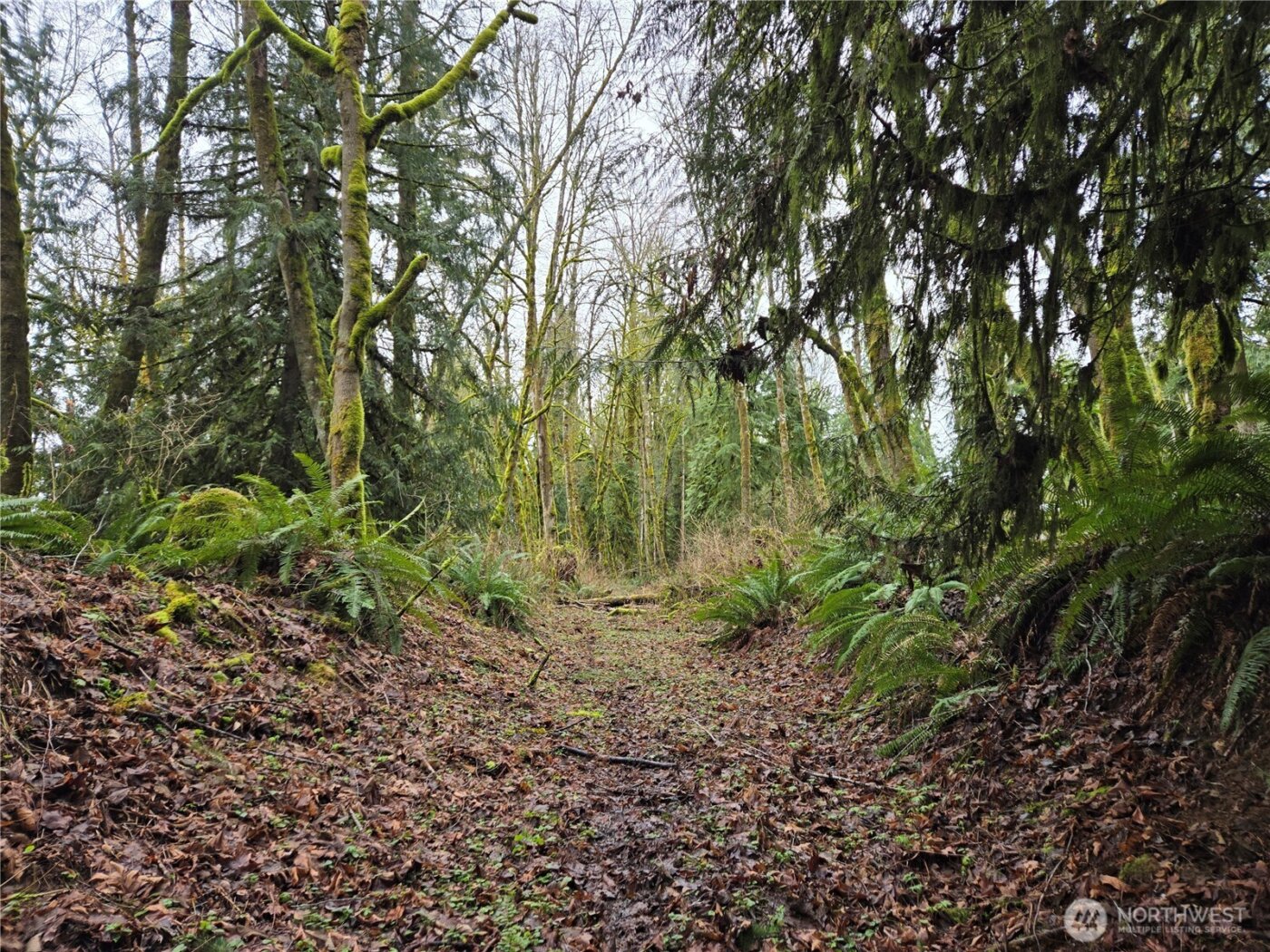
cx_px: 635
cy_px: 476
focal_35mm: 23
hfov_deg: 73.9
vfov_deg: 58.9
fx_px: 844
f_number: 1.8
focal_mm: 5.4
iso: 25
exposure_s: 1/221
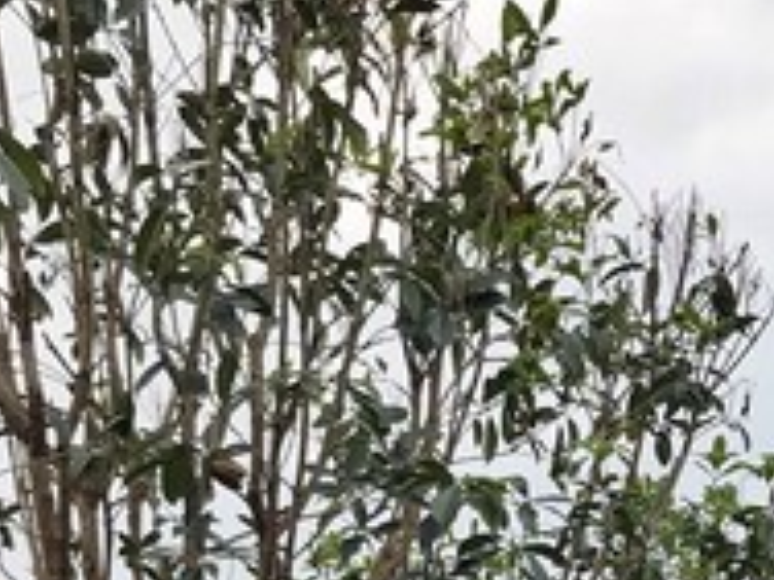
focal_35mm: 82
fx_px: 1833
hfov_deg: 23.1
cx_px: 737
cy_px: 559
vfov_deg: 17.6
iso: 25
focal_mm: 3.99
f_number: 1.8
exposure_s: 1/100
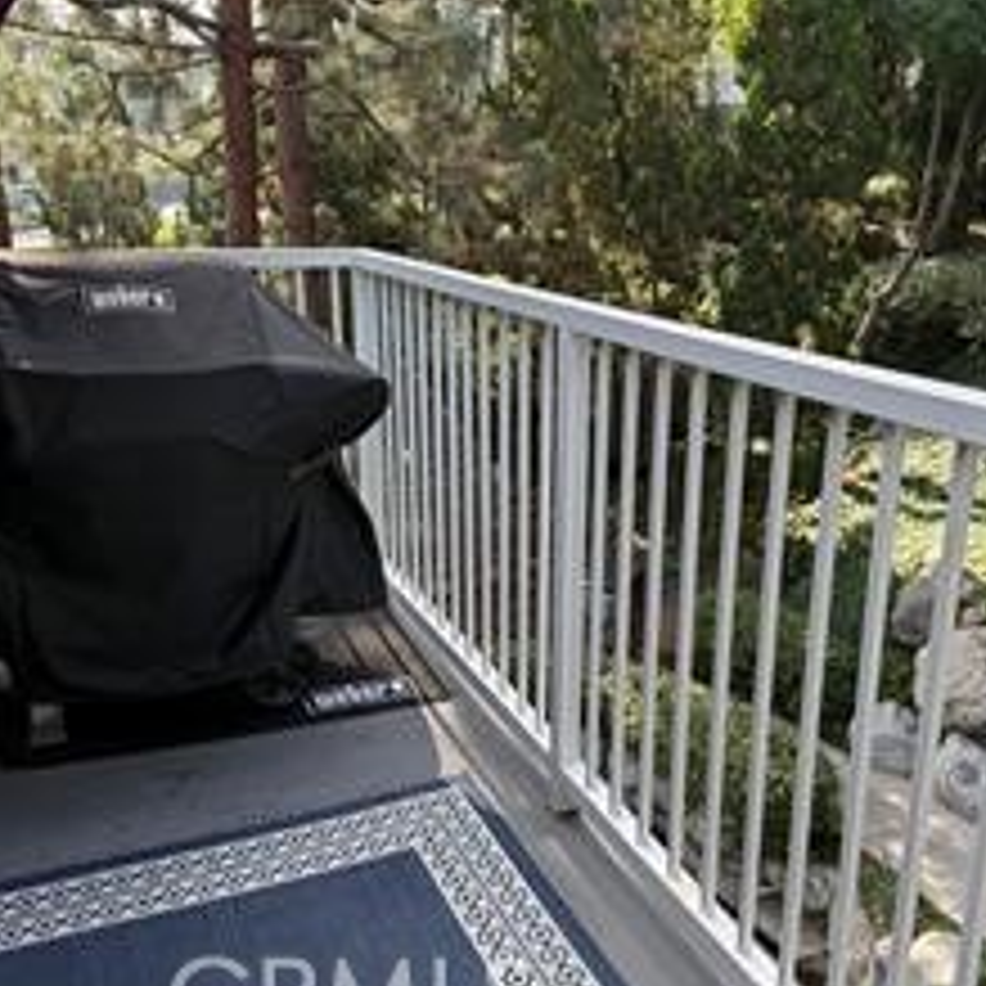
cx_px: 547
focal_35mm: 33
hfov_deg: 49.7
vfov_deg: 49.7
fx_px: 1063
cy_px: 486
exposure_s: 1/571
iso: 80
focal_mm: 6.76
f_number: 1.78
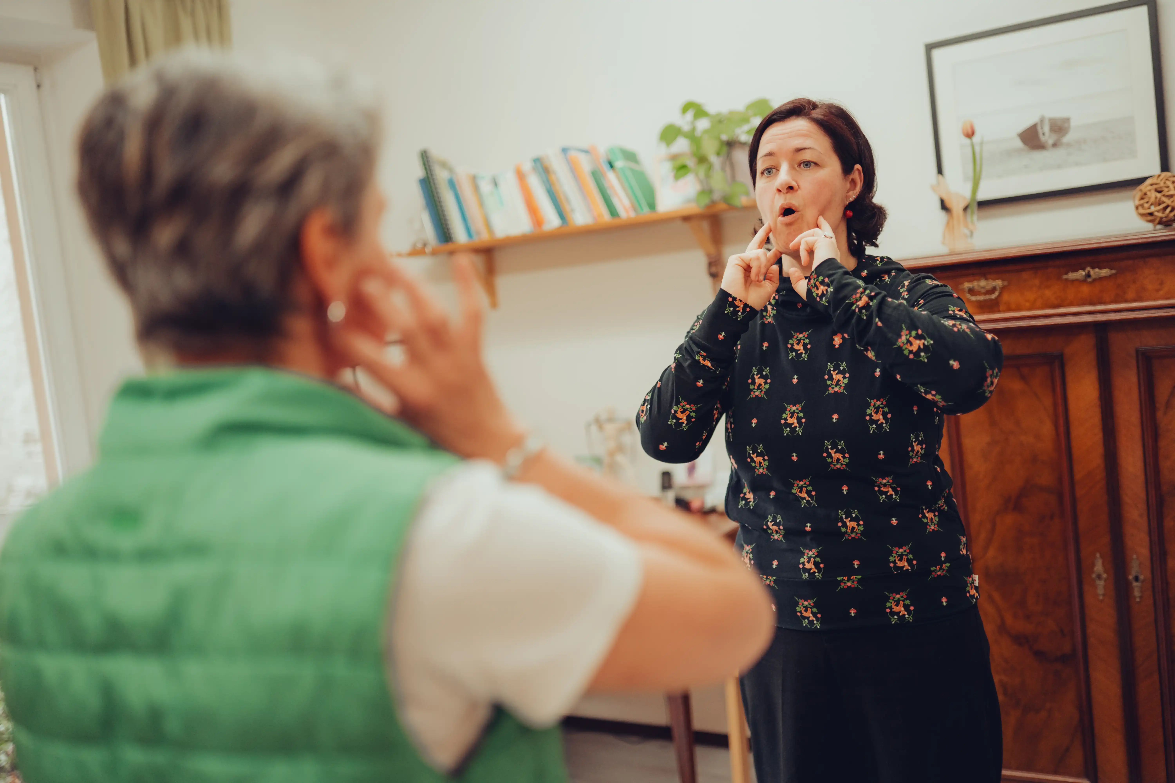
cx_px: 588
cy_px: 392
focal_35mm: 35
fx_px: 1142
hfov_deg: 54.4
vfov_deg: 37.9
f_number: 1.4
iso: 640
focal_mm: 35
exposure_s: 1/320
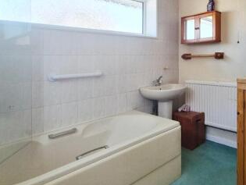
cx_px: 159
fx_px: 171
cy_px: 70
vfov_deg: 56.3
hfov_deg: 70.0
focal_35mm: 24
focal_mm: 2.2
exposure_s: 1/359
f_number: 2.2
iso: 160
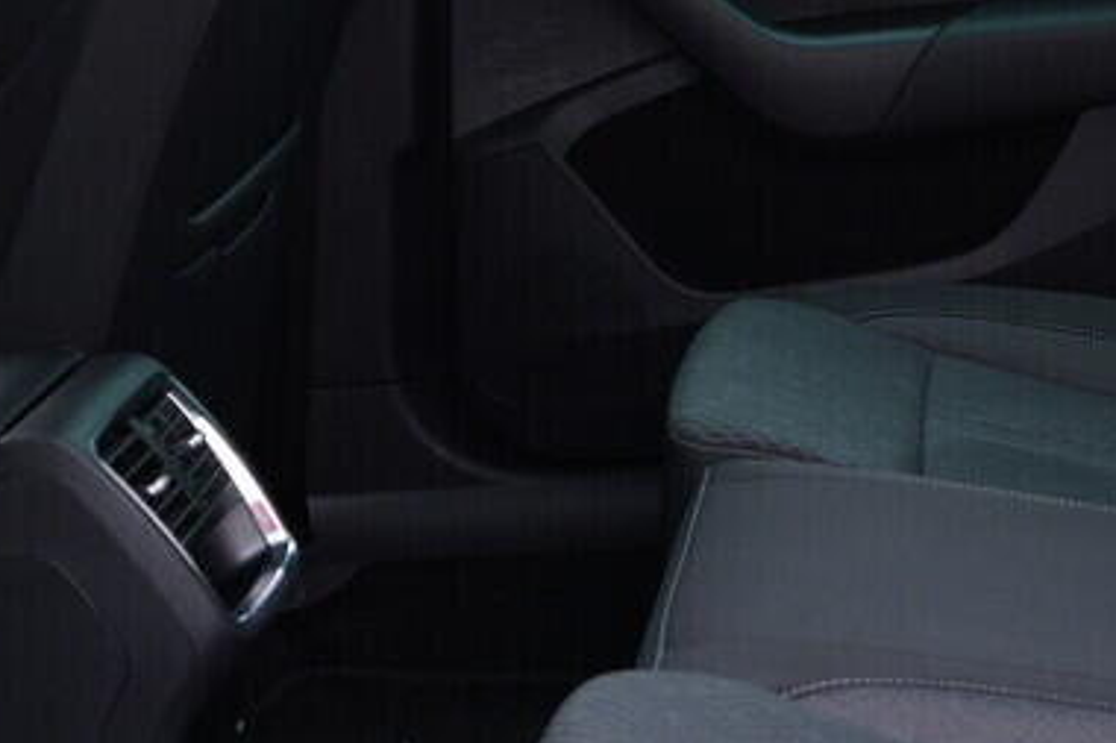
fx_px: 3006
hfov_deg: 20.6
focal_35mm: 97
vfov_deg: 14.0
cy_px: 107
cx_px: 987
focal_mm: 24
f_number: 2.8
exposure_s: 1/40
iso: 250
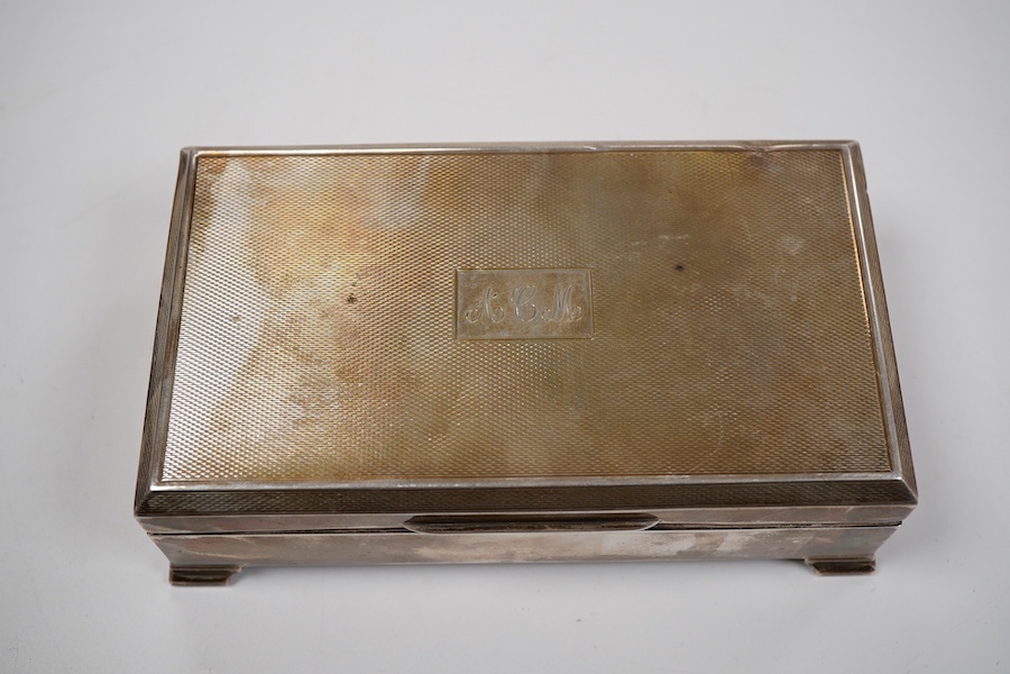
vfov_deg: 29.9
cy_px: 337
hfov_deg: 43.6
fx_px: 1262
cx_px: 505
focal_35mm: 45
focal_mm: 30
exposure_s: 1/125
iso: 500
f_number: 8
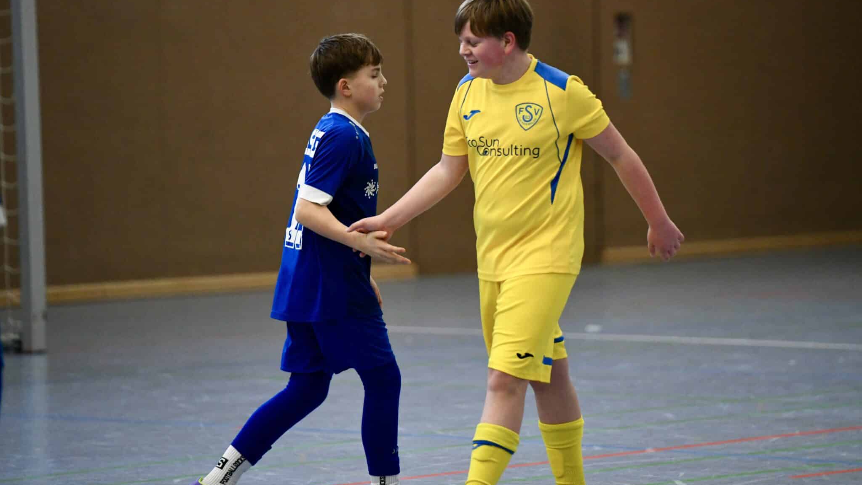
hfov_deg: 11.1
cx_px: 431
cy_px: 242
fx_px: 4434
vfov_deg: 6.3
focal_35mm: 194
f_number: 2.8
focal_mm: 185
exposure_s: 1/1250
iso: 5000
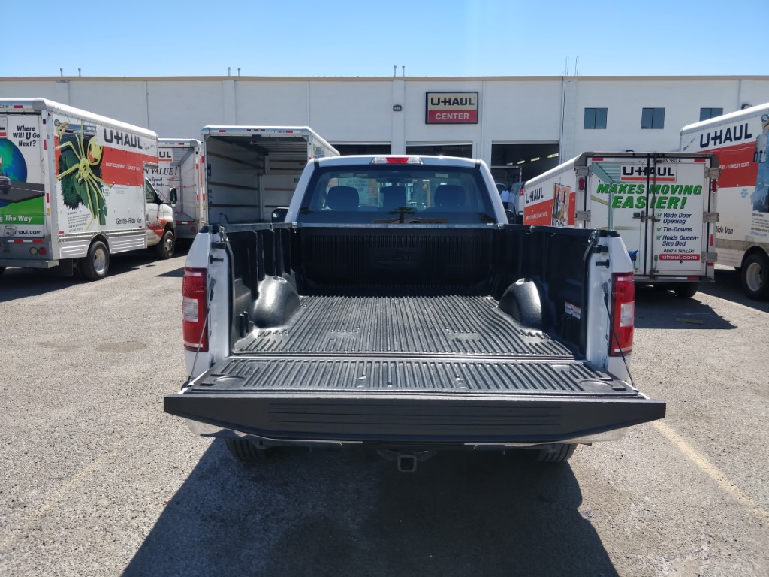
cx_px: 384
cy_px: 288
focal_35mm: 24
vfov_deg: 56.8
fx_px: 533
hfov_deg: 71.6
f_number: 1.7
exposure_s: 1/1616
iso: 200
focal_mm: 4.1
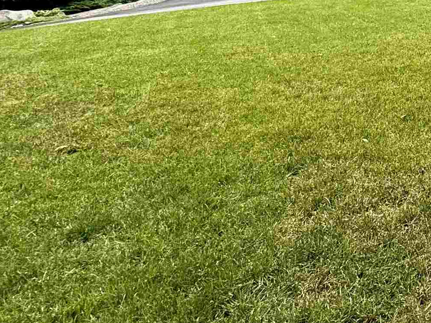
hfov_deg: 27.8
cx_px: 660
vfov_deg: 29.1
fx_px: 535
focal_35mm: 43
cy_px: -64
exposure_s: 1/876
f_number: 2.2
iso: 50
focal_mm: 2.22
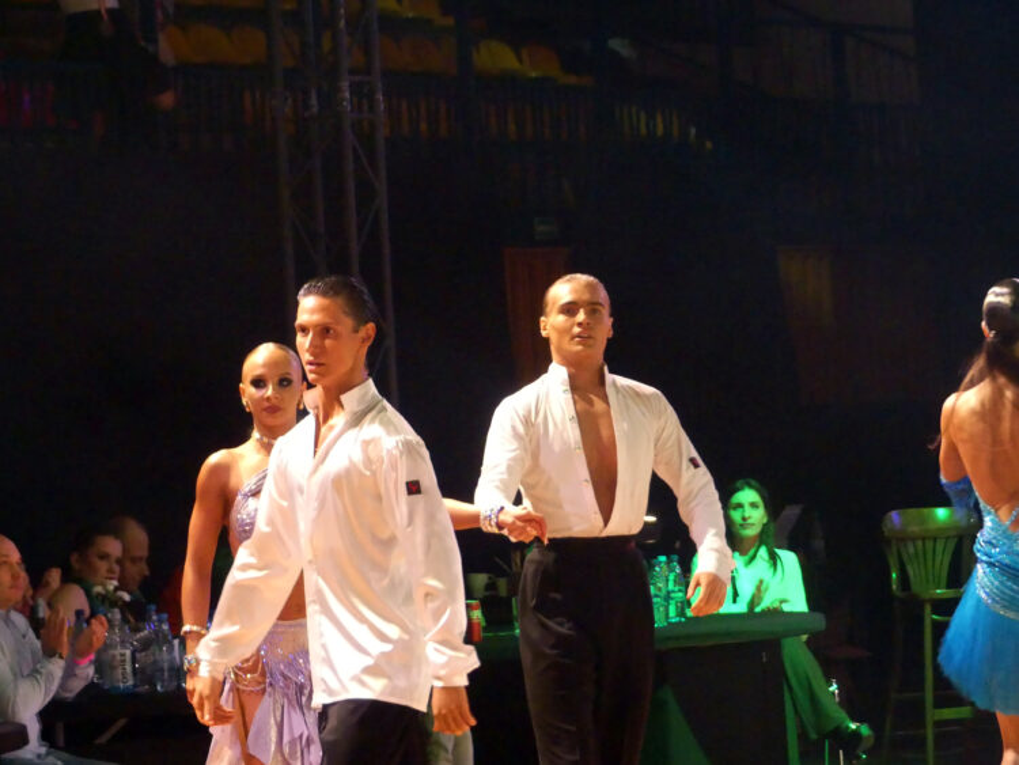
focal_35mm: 228
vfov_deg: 6.5
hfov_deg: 8.7
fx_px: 6714
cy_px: 382
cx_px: 510
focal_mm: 41.1
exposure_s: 1/100
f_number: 2.8
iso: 1250
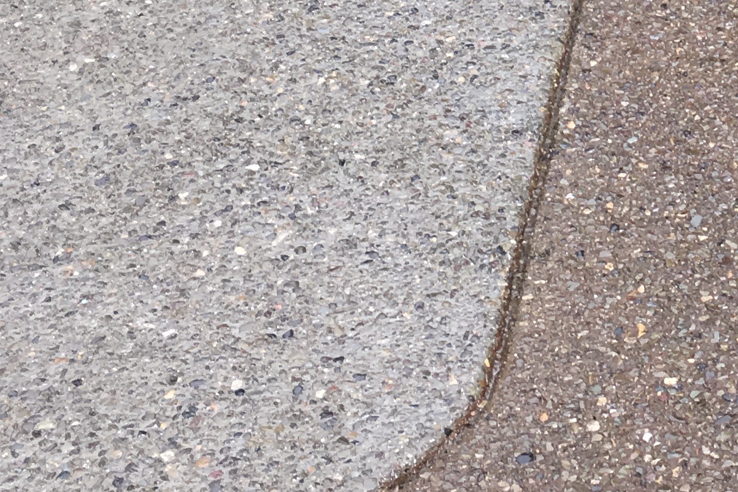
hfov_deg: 19.8
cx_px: 843
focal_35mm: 98
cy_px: -182
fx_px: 2009
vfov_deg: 13.4
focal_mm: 4.15
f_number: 2.2
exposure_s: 1/434
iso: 25
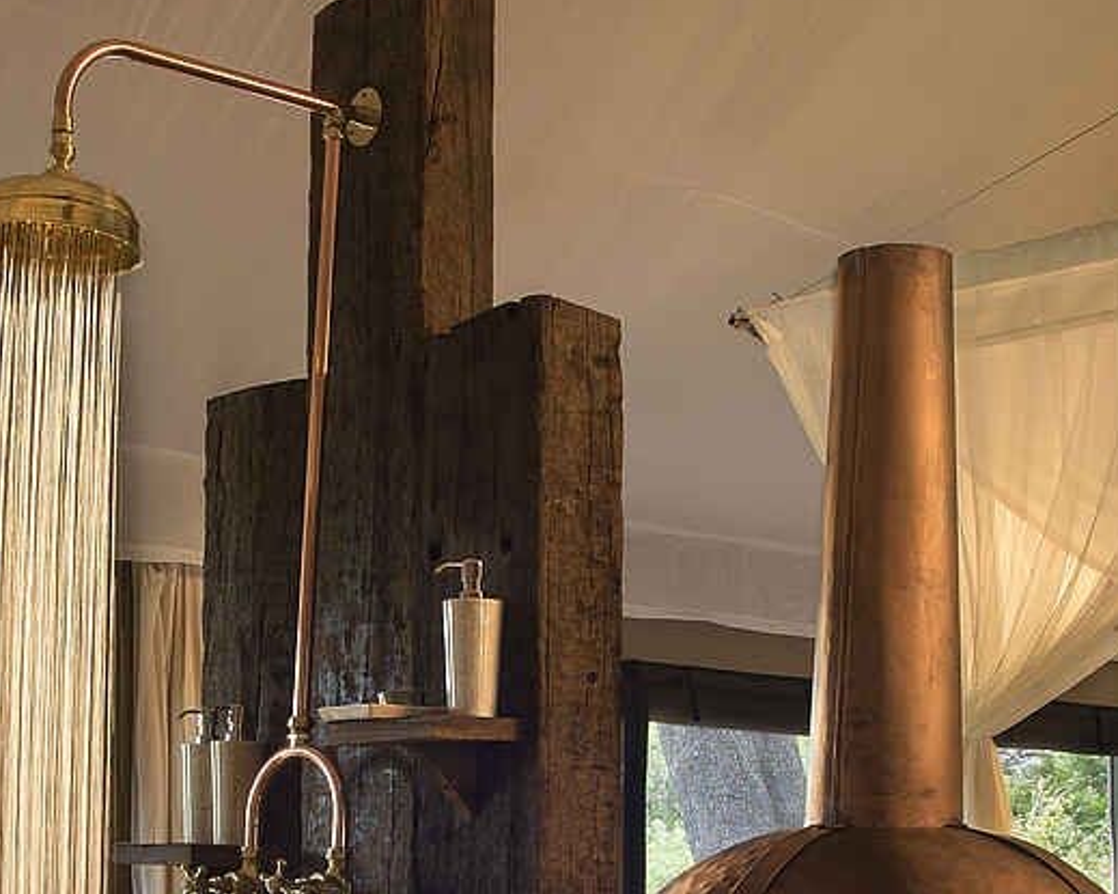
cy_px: 863
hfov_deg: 28.6
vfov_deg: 22.4
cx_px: 424
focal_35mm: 66
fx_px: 2183
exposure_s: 1/15
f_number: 9.5
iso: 200
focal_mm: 19
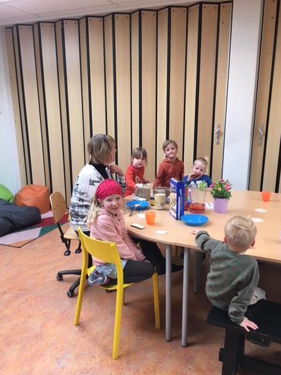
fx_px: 336
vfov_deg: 58.3
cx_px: 140
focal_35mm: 31
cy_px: 198
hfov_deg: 45.4
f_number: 2.2
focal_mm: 4.15
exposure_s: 1/33
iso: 40
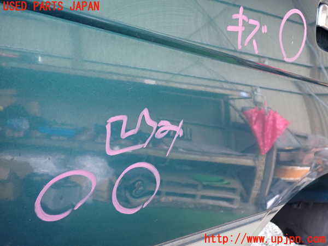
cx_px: 164
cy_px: 123
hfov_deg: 60.0
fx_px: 284
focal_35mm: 30
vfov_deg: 46.8
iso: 200
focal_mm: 5.4
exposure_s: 1/30
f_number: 2.3
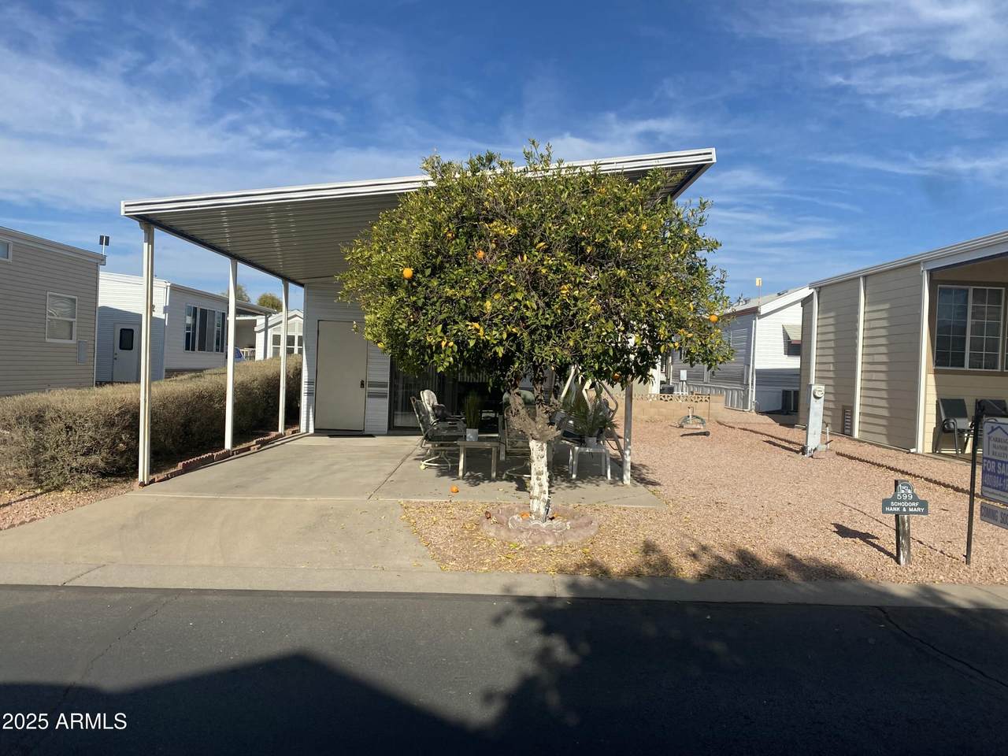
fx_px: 757
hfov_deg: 67.3
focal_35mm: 26
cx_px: 504
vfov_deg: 53.1
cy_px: 378
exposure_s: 1/3610
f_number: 1.8
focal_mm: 4.25
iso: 32
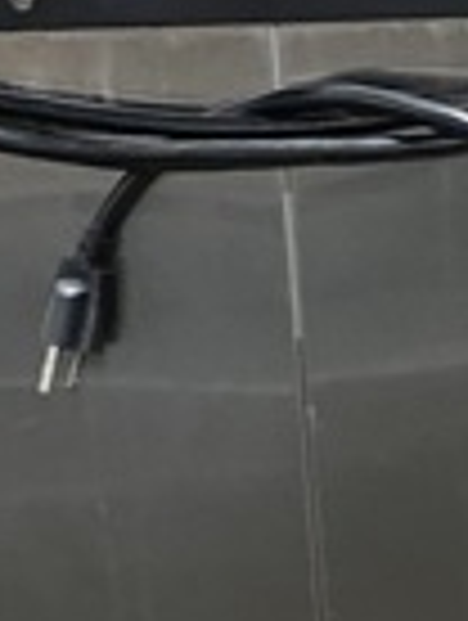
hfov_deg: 9.7
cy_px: 1042
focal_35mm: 153
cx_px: 454
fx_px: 2750
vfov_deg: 12.1
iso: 400
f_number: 1.8
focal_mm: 4.25
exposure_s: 1/60
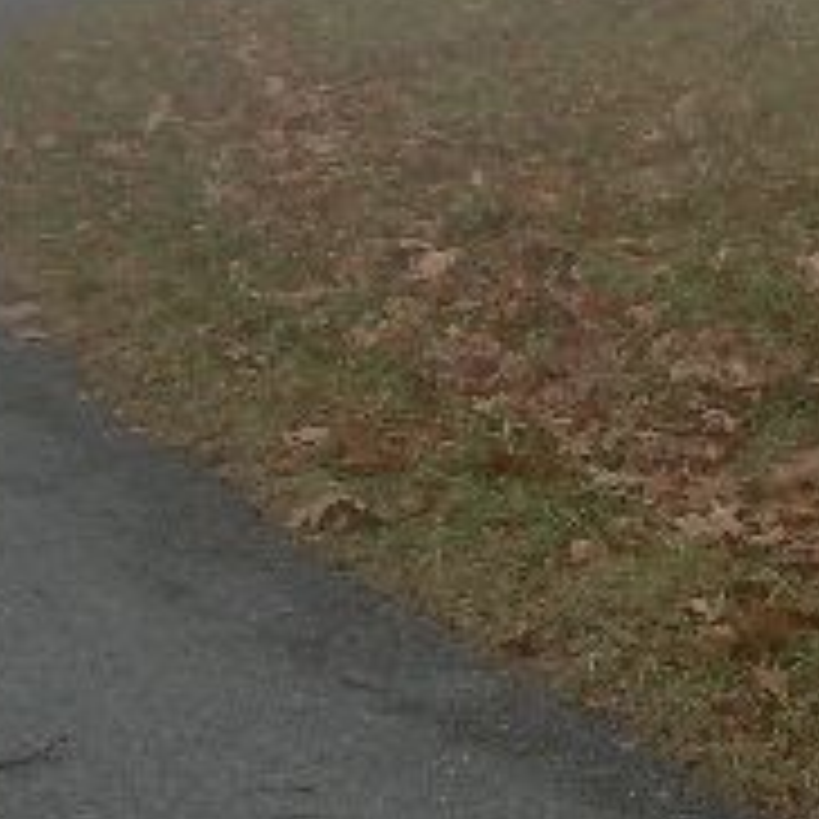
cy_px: -176
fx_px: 3159
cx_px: 724
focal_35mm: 118
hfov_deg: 14.6
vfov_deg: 14.3
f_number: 4.6
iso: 50
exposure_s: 1/149
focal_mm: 6.3
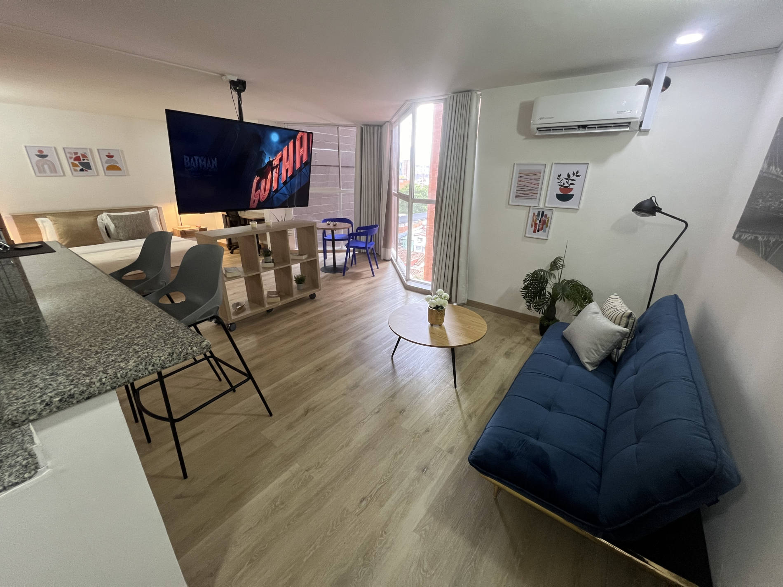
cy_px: 294
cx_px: 392
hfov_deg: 106.2
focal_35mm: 13
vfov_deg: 89.9
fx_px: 294
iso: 250
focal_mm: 1.57
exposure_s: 1/120
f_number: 1.8
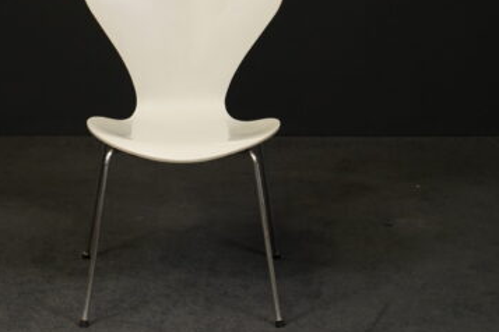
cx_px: 169
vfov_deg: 12.9
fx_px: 1469
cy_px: 149
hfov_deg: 19.2
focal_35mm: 106
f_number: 7.1
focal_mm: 63
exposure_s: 1/100
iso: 3200
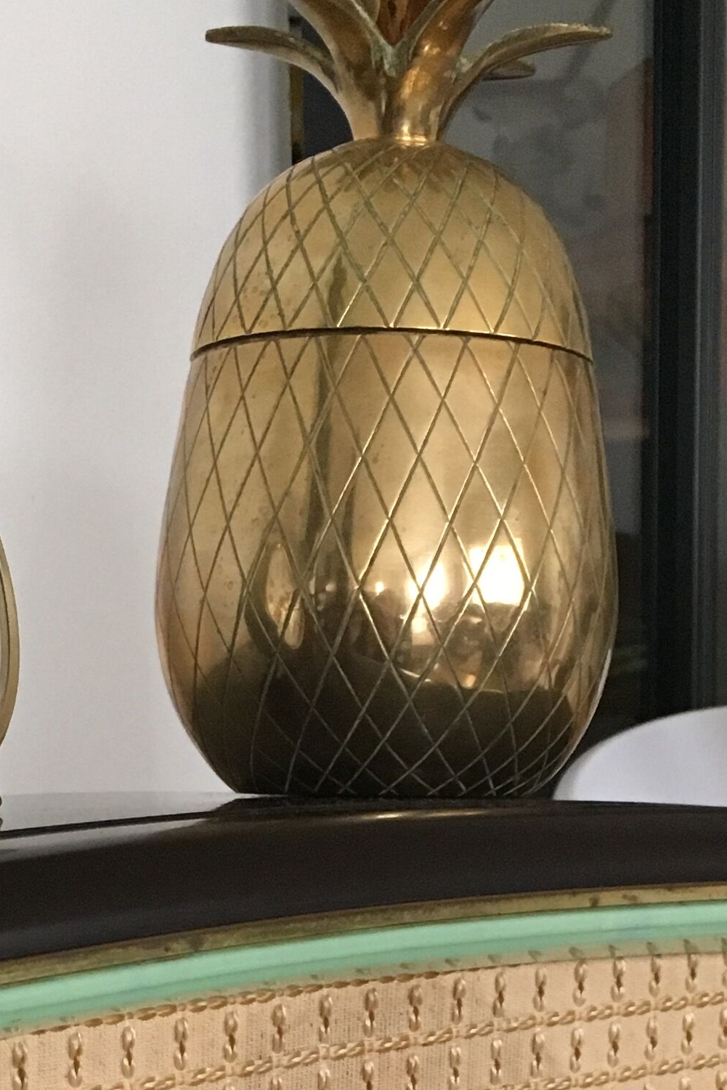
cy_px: 1144
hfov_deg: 16.8
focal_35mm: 81
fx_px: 2453
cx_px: 258
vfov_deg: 23.7
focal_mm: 4.15
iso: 200
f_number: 2.2
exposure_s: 1/33
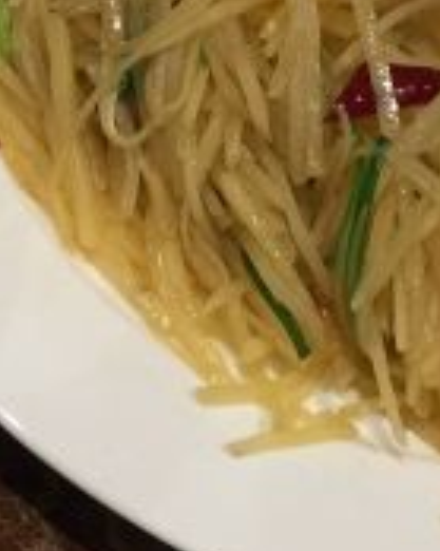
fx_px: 1857
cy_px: 109
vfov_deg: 16.7
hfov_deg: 13.0
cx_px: -165
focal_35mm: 114
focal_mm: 4.15
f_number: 2.2
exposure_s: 1/33
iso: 64
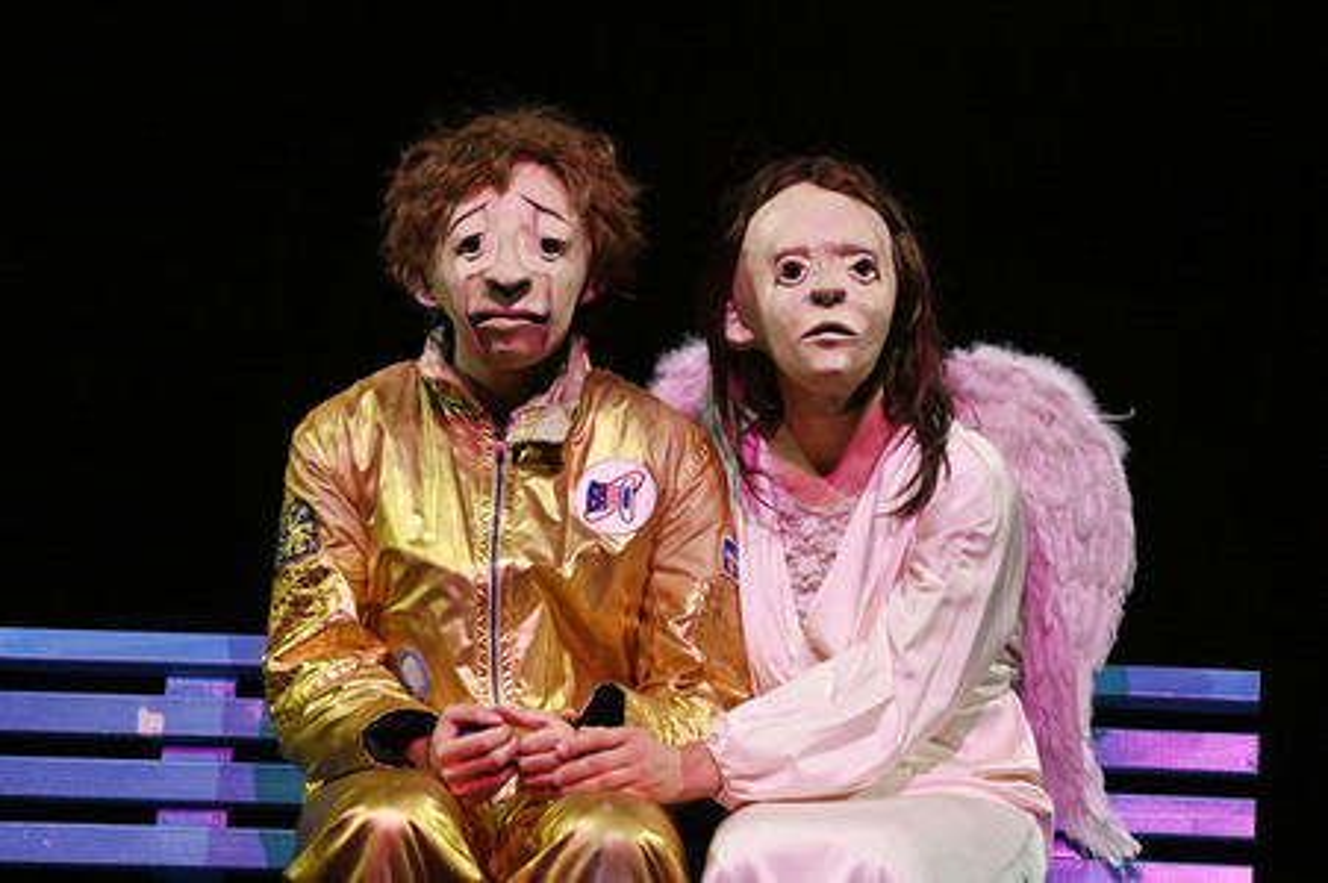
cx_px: 664
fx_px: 11795
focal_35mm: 320
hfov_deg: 6.4
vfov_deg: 4.3
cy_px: 442
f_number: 5.6
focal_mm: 320
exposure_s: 1/250
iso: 6400
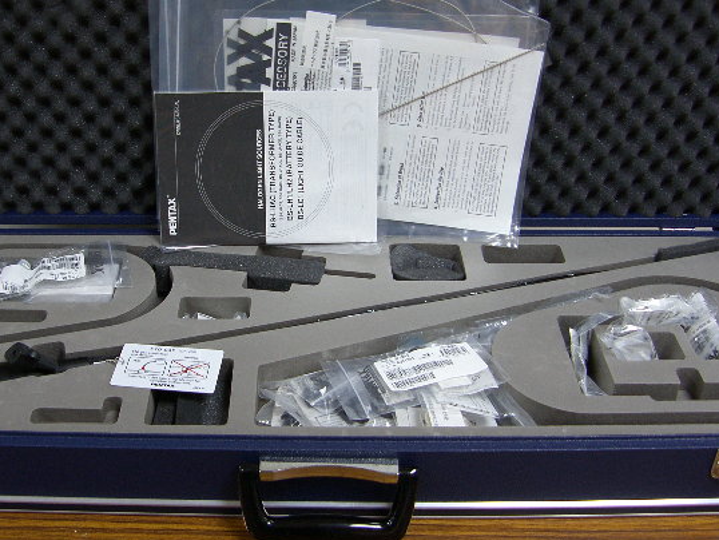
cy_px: 273
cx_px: 289
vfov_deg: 28.1
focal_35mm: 52
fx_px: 1081
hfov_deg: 36.7
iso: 100
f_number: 2.2
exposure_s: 1/40
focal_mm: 9
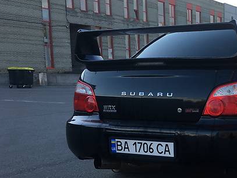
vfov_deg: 25.6
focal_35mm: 57
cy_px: 113
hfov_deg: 31.8
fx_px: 390
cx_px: 224
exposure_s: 1/363
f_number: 2.2
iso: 25
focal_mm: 4.2
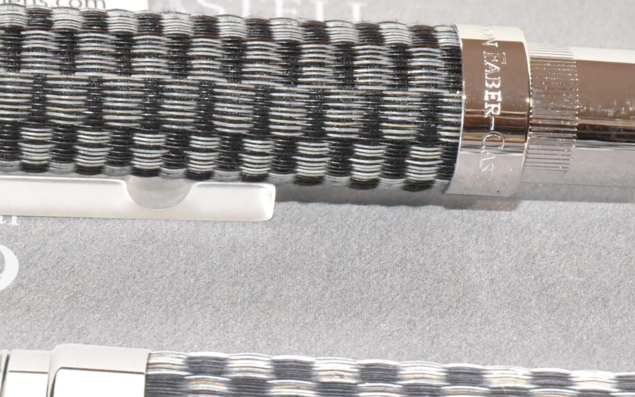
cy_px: 53
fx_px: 2994
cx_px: 9
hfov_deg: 12.0
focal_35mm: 173
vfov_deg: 7.6
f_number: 20
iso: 9000
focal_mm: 60
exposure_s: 1/30
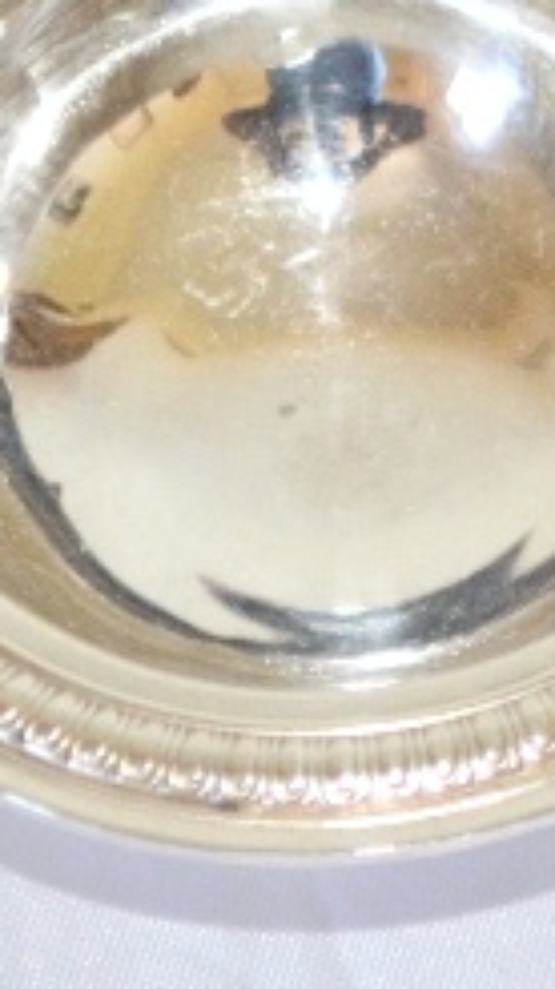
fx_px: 11052
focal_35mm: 422
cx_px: 1339
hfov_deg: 2.9
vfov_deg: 5.1
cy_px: 107
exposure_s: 1/60
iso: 1100
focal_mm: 55
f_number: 5.6
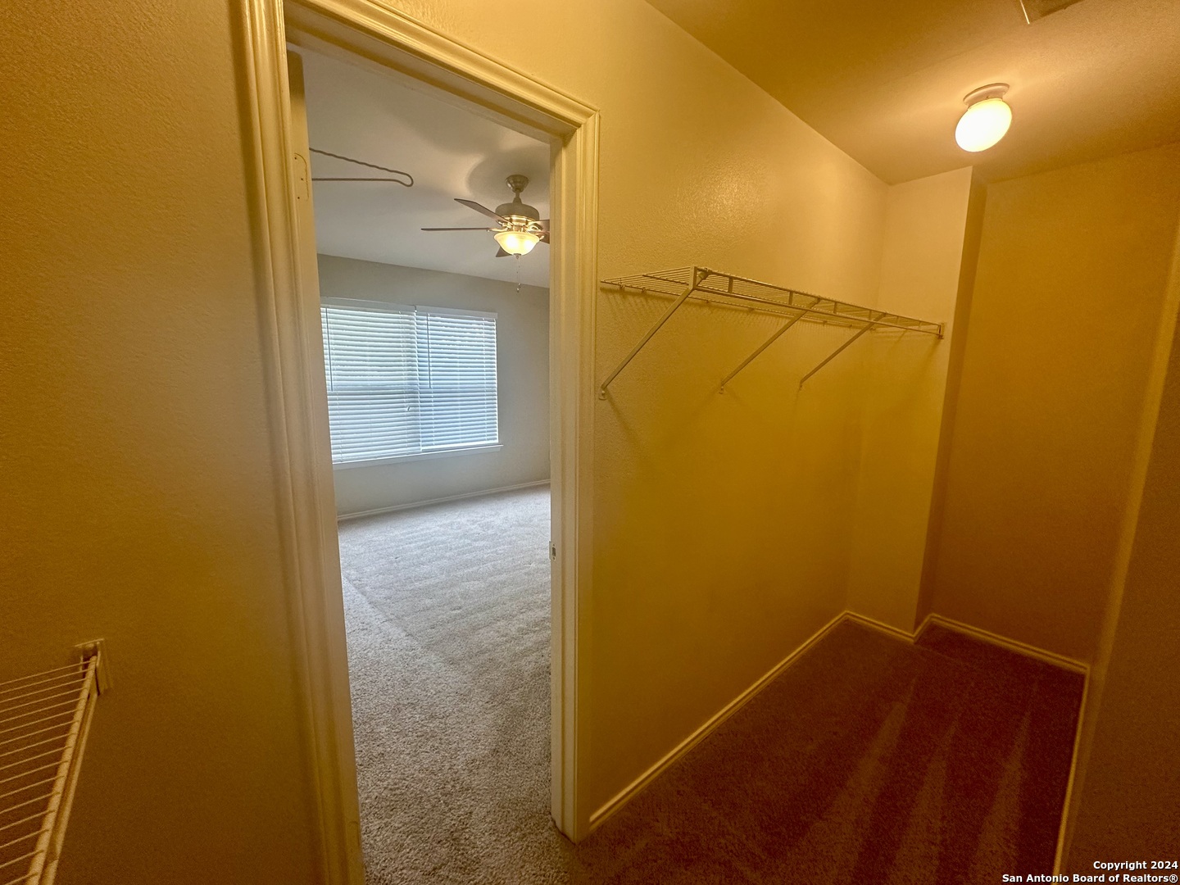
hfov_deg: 102.1
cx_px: 590
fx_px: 477
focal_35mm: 14
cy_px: 442
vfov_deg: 85.7
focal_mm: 2.22
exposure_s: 1/120
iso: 200
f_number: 2.2
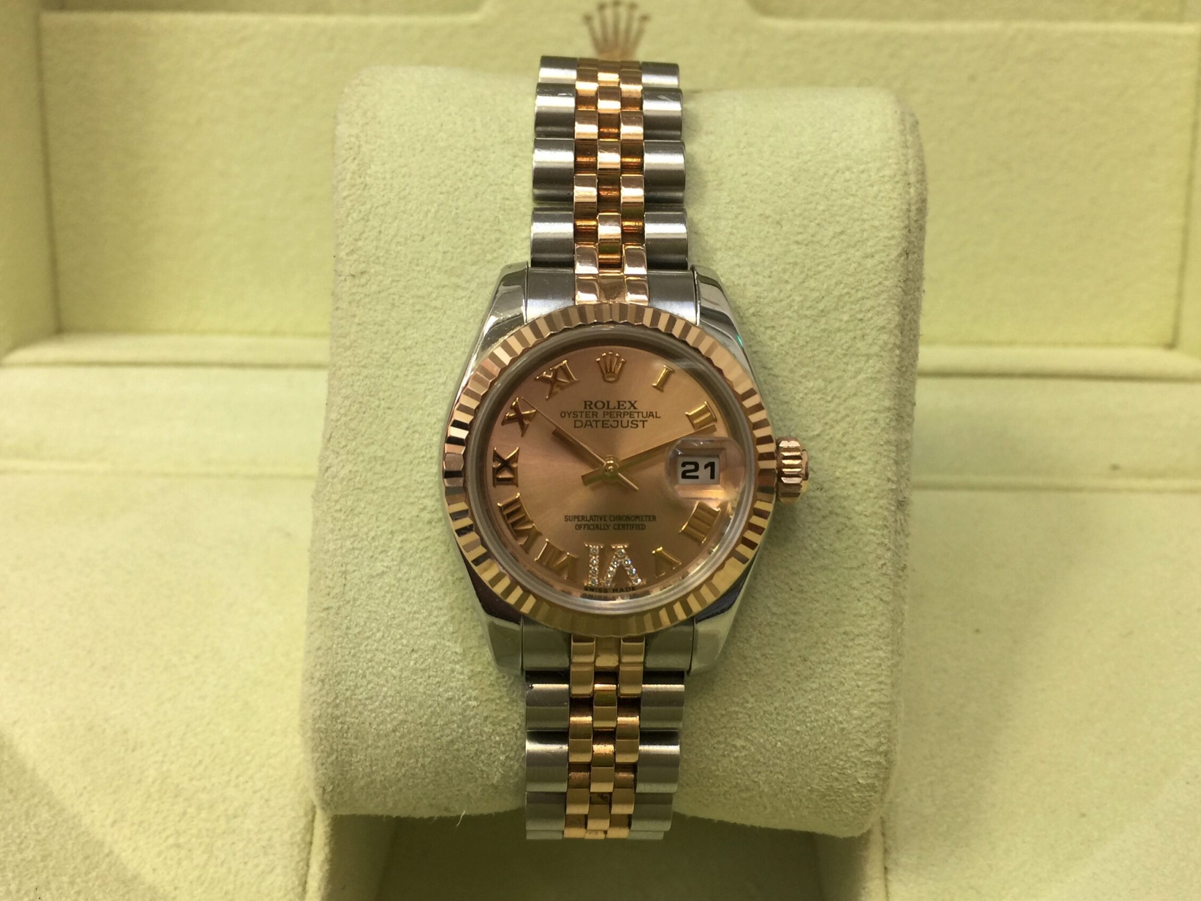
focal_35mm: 33
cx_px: 614
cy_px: 389
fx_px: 1145
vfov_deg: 42.8
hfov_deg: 55.4
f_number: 2.2
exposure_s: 1/40
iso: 32
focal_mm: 4.15
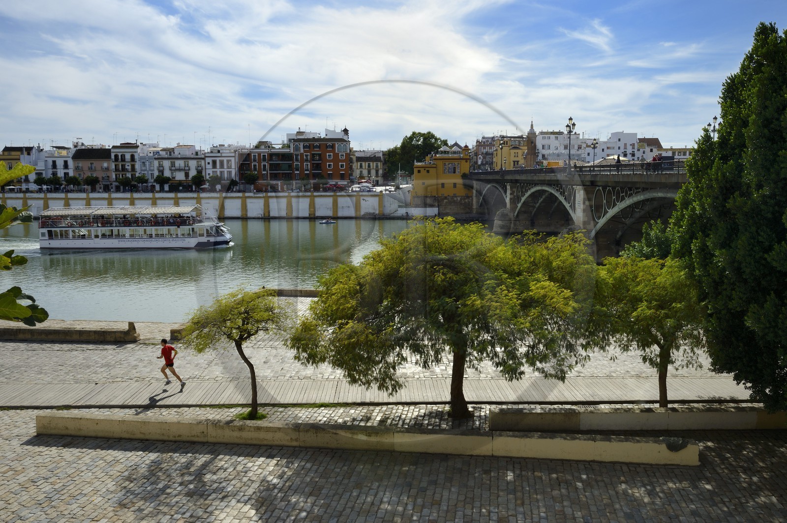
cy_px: 262
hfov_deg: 60.3
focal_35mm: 31
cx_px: 394
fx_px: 677
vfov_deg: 42.3
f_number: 16
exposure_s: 1/250
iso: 200
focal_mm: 31
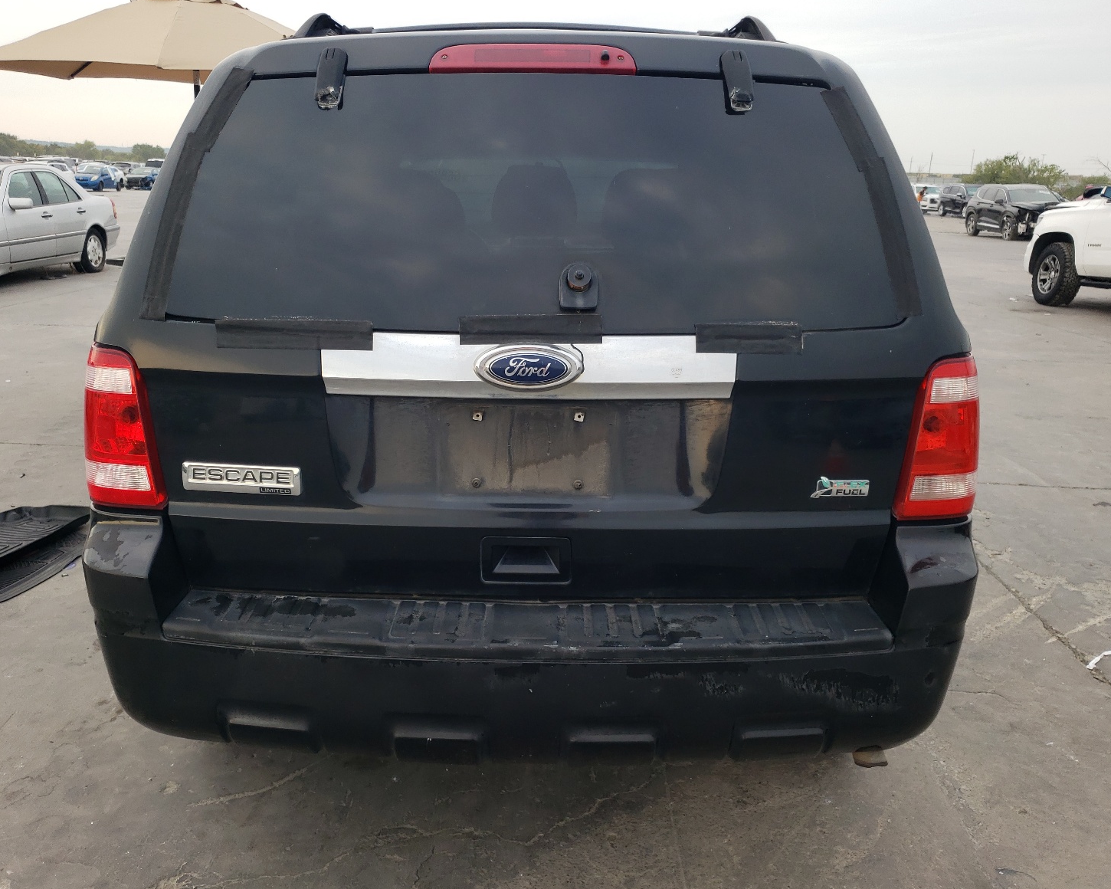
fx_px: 921
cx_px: 538
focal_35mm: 28
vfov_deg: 51.5
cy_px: 450
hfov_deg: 62.2
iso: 50
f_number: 1.5
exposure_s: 1/435
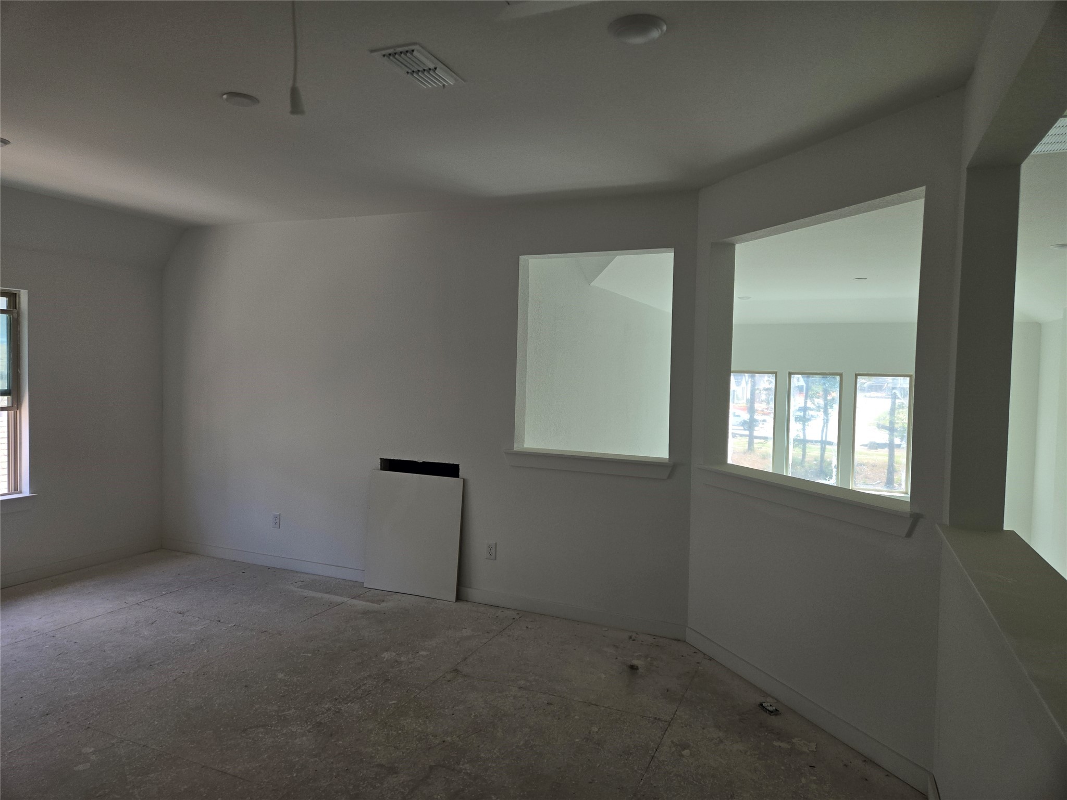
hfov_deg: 73.9
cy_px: 400
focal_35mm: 23
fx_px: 709
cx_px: 534
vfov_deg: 58.9
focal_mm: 5.4
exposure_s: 1/182
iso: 25
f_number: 1.8
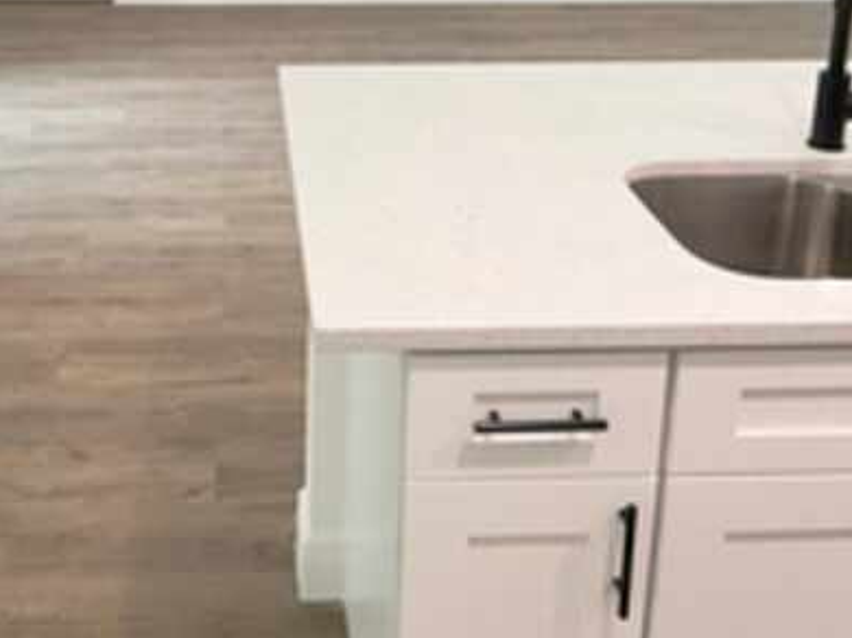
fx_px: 1131
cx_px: 275
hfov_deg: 40.7
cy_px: 48
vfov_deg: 30.0
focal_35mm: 46
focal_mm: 2.22
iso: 250
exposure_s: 1/120
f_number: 2.2
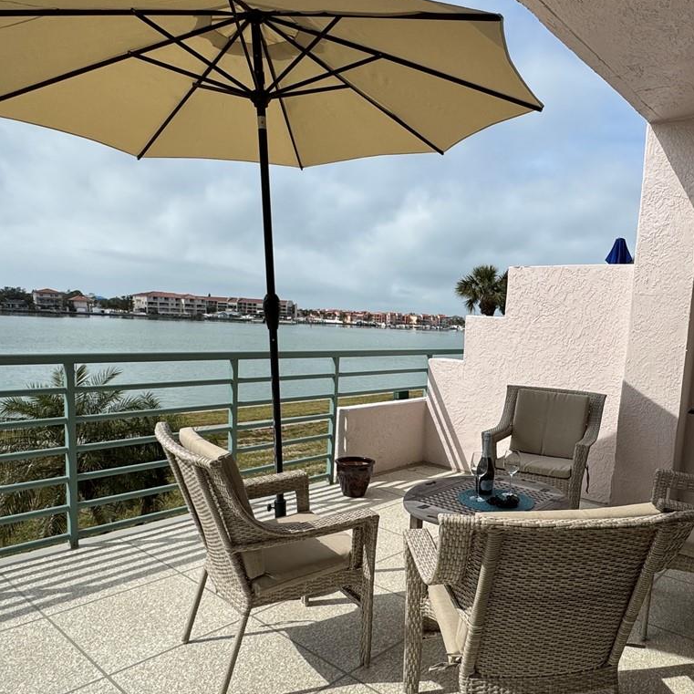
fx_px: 590
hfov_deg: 60.3
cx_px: 422
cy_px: 409
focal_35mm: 26
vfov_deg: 60.5
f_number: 2.2
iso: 50
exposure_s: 1/3390
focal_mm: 2.22
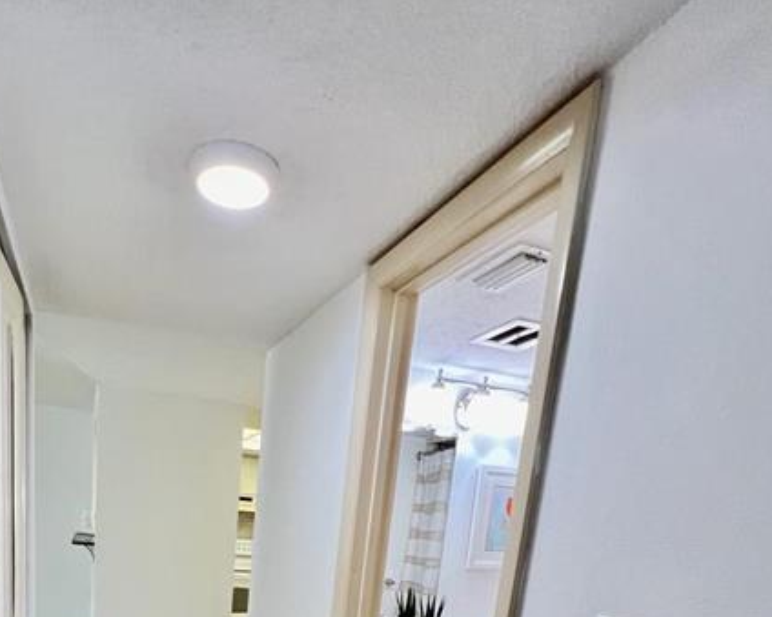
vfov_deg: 48.2
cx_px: 266
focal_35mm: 23
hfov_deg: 70.8
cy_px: 639
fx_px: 525
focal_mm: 1.57
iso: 160
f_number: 1.8
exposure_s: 1/60
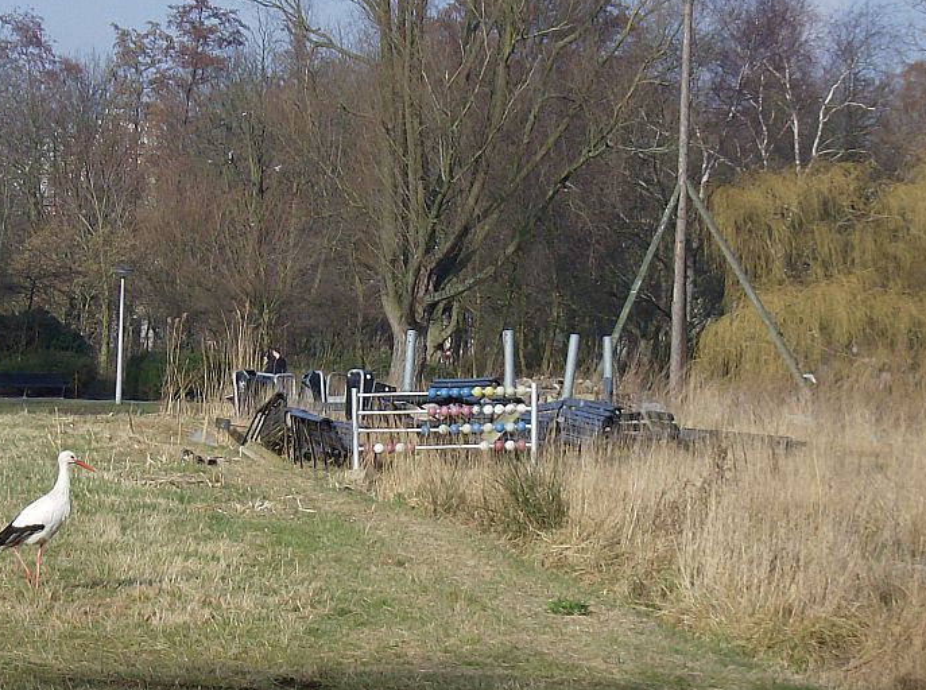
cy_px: 303
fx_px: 4297
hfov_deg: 12.3
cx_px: 310
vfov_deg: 9.2
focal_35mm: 161
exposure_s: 1/276
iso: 100
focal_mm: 18
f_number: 7.8
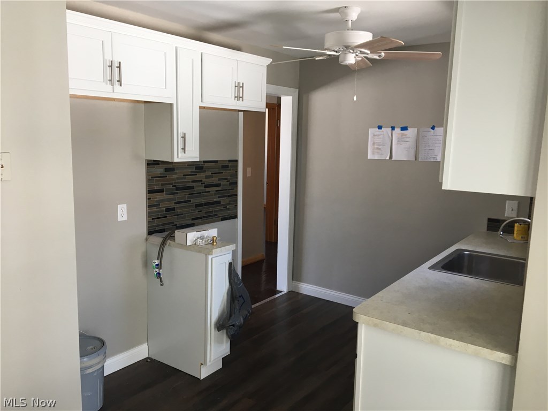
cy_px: 206
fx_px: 459
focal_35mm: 29
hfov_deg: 61.7
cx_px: 274
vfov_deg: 48.2
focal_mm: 4.15
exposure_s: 1/40
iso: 32
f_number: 2.2
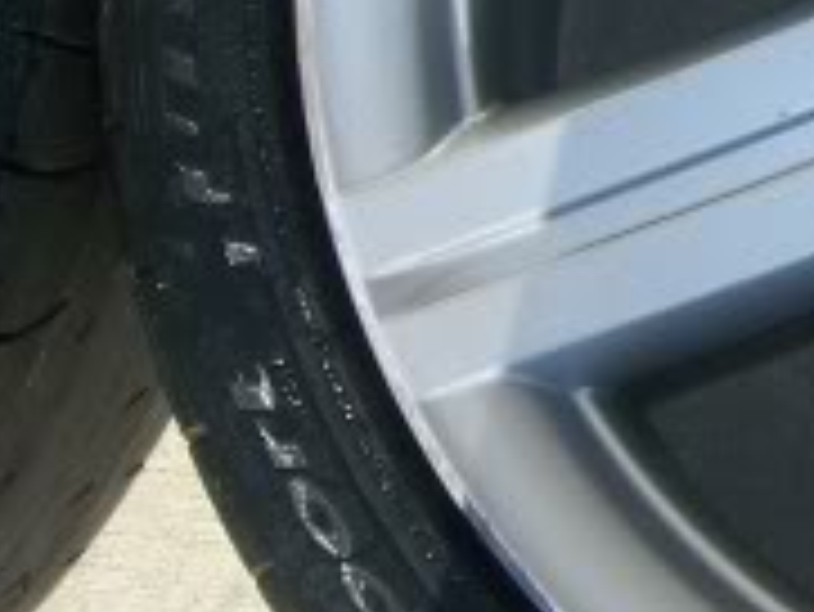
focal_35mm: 134
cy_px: -81
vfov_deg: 10.9
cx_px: 1203
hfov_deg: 13.9
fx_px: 3153
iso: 64
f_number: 3.9
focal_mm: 6.3
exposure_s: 1/320
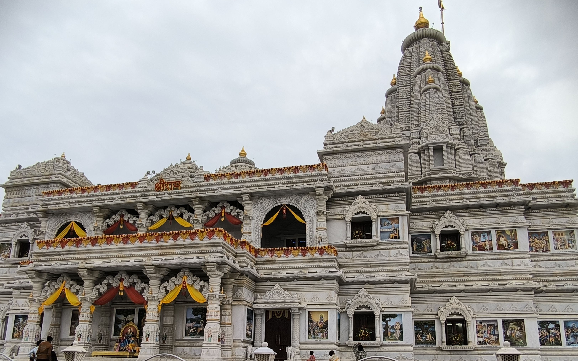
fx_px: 473
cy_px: 245
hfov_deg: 62.9
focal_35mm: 30
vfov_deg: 41.2
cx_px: 287
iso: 91
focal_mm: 1.91
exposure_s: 1/50
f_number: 2.2
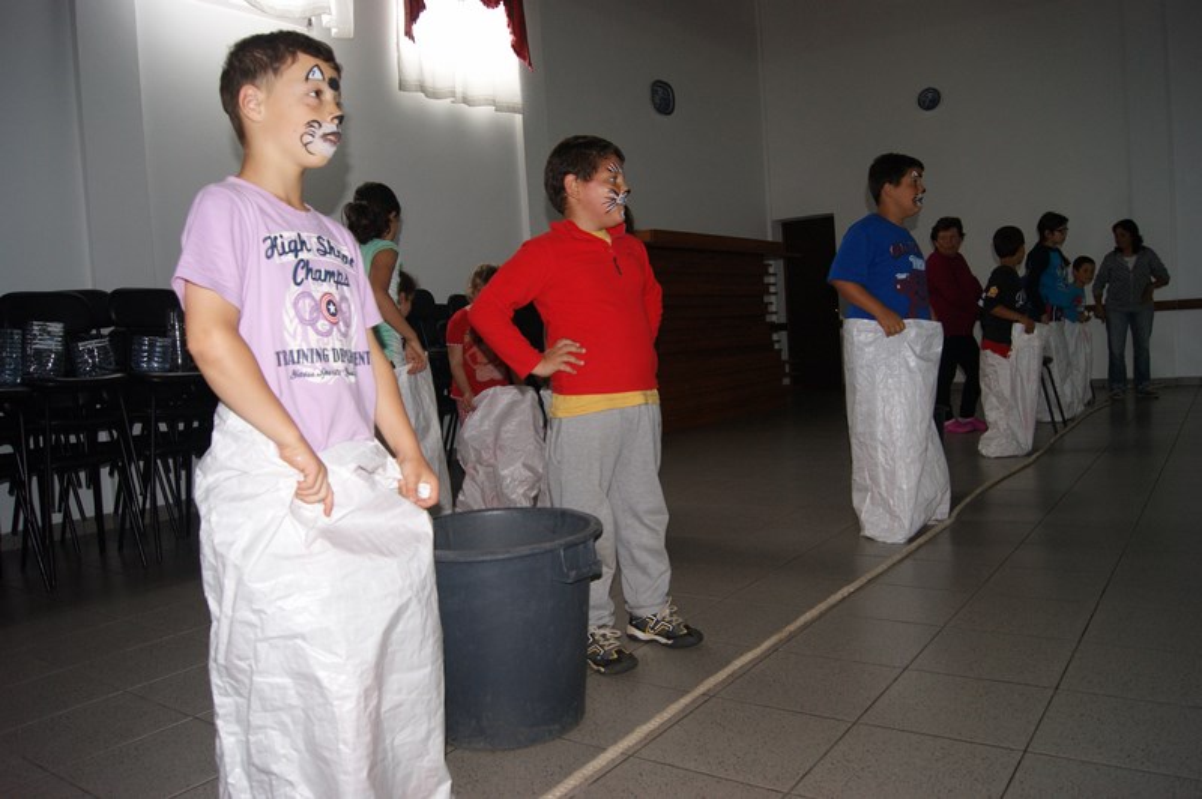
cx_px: 601
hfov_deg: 67.4
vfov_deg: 47.9
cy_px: 400
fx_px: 901
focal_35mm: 27
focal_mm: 18
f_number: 5.6
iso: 400
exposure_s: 1/60
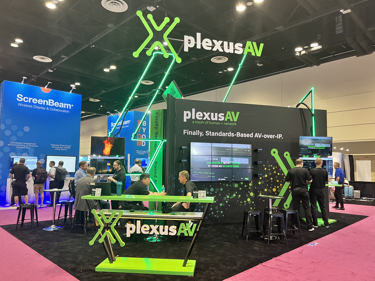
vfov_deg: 53.1
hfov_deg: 67.3
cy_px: 140
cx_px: 188
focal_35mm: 26
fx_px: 282
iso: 250
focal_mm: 5.1
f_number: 1.6
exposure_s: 1/60
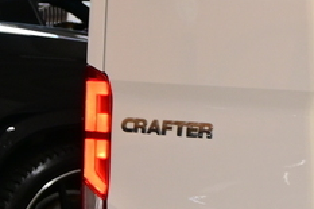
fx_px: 1913
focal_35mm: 219
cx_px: 690
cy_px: 53
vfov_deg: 6.2
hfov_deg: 8.7
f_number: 4
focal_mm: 21
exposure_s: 1/50
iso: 320
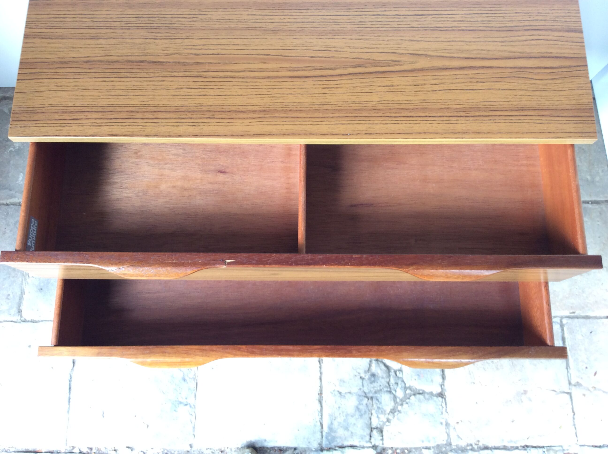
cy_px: 227
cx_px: 304
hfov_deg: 56.9
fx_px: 561
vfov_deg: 44.1
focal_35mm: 32
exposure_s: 1/25
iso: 50
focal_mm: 3.3
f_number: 2.4
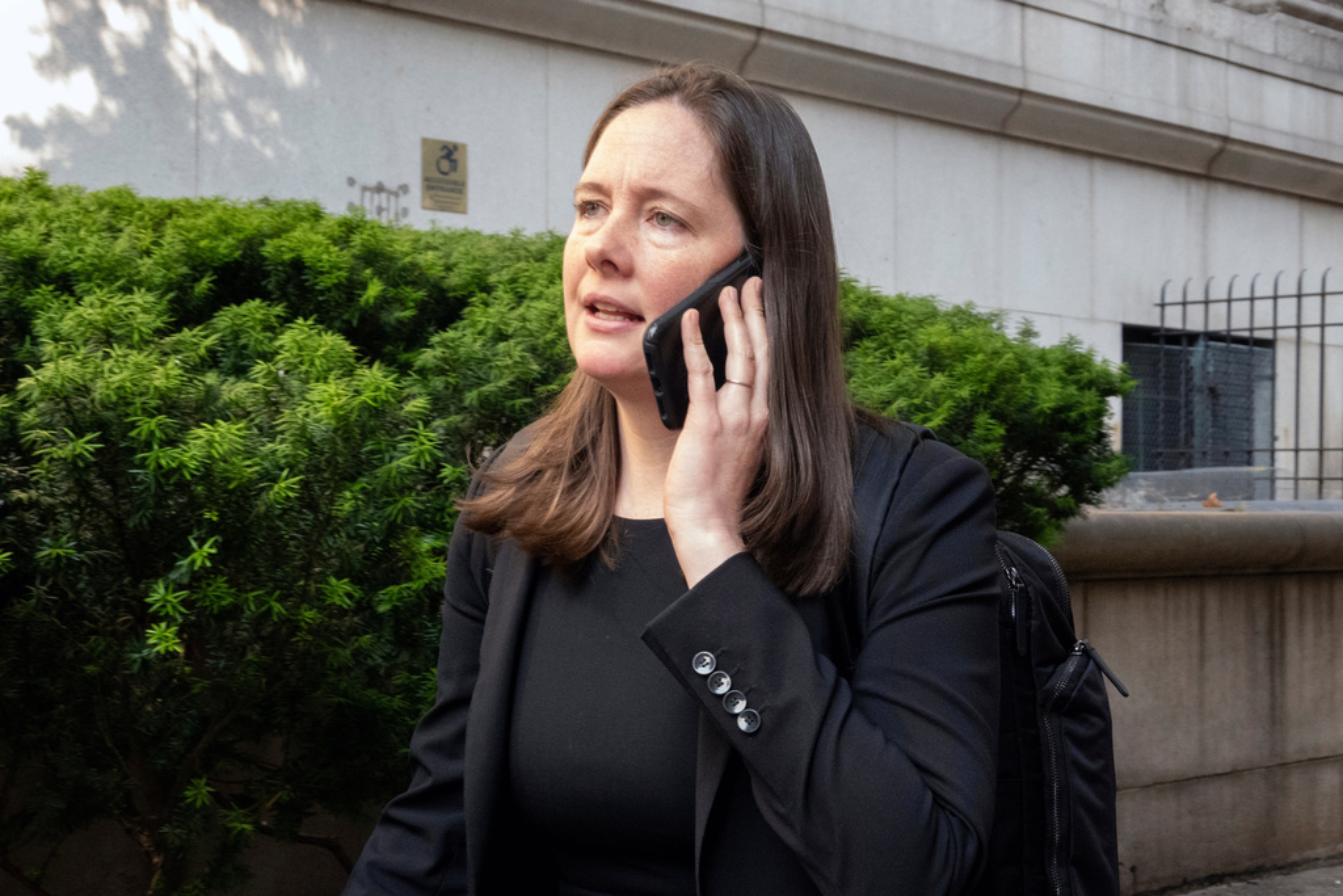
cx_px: 672
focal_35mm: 58
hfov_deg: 34.5
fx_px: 2164
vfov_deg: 23.4
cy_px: 448
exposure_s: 1/250
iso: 2000
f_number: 8
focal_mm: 21.56
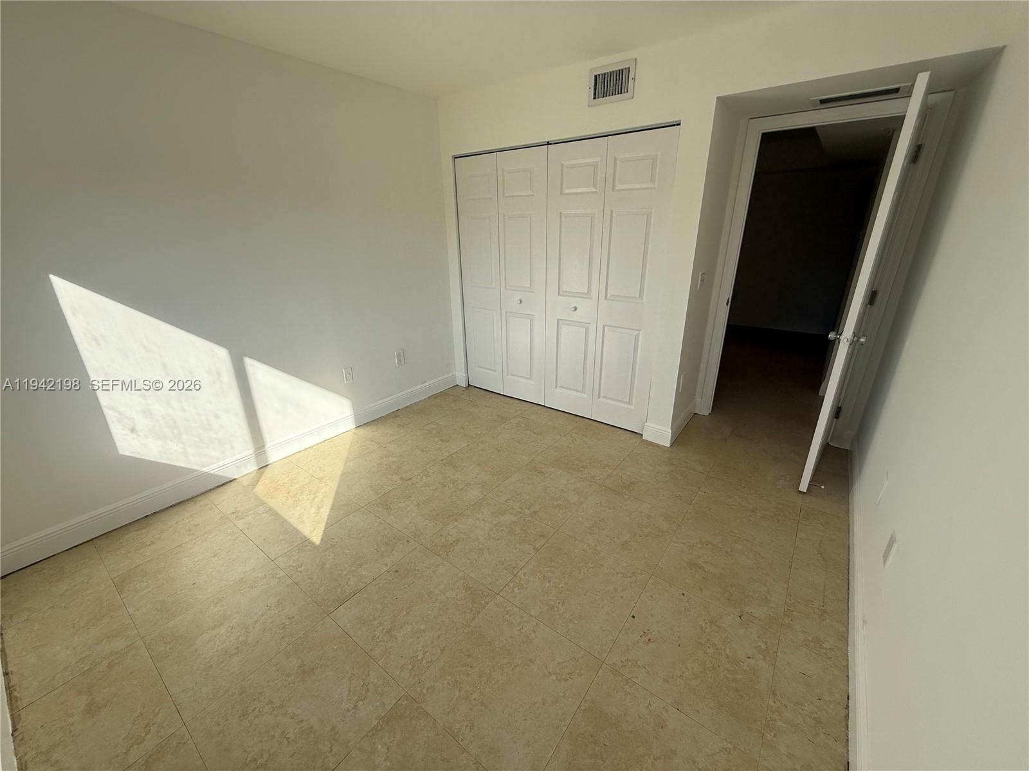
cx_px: 514
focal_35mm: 14
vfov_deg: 85.7
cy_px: 386
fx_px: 416
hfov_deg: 102.1
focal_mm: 2.22
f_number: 2.2
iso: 64
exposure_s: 1/830
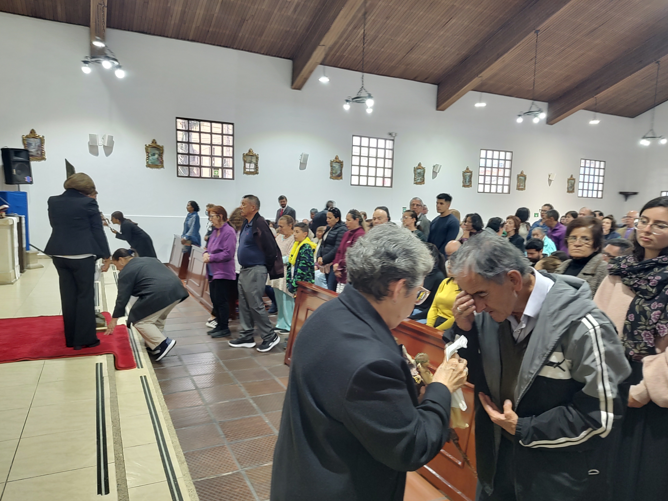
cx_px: 334
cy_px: 261
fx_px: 463
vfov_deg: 56.8
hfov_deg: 71.6
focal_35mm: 24
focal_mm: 5.56
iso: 409
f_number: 1.8
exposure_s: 1/40
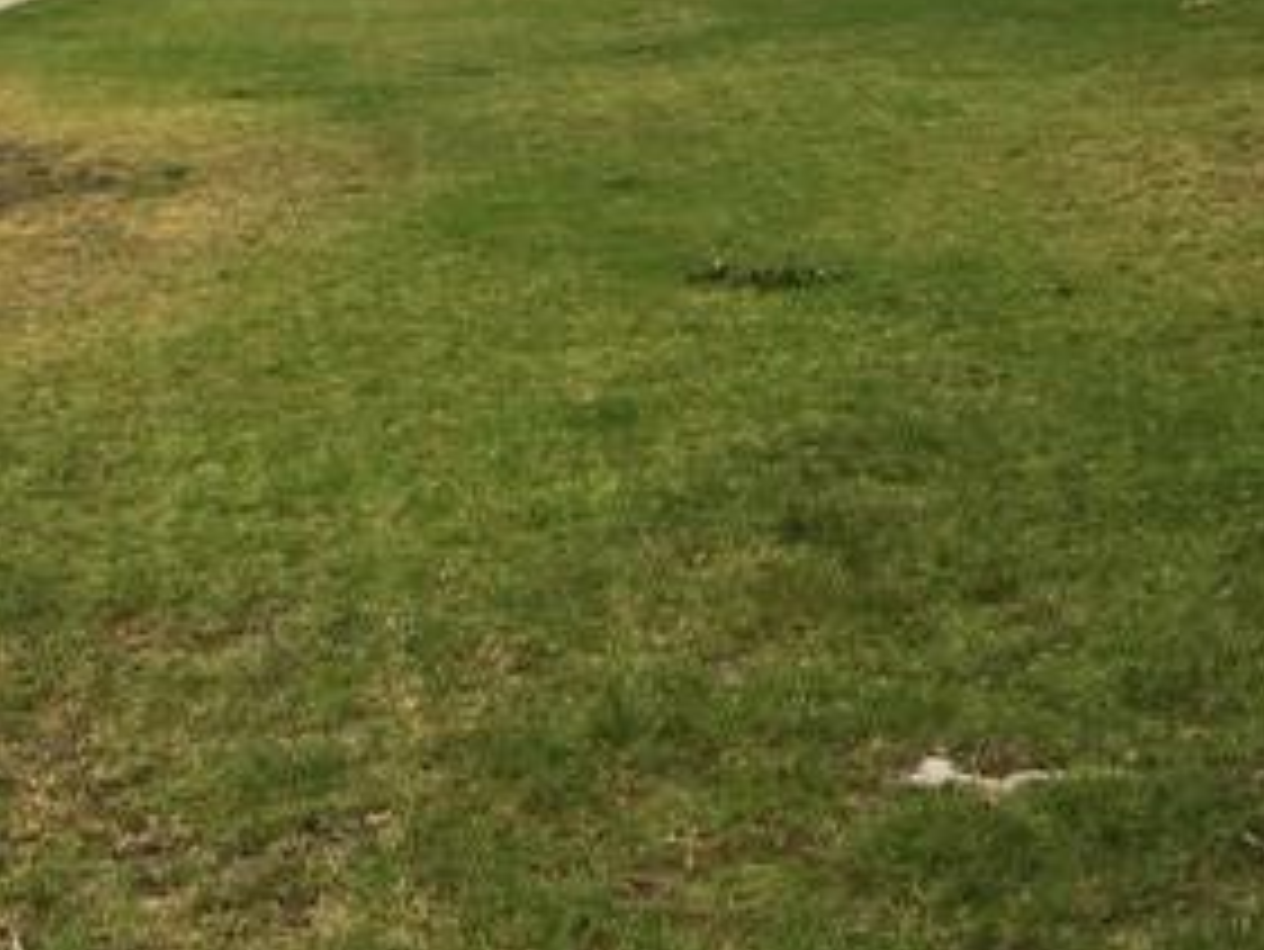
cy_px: -54
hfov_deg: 29.3
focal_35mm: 66
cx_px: 495
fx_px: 2411
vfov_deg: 21.3
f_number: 2.2
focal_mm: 4.15
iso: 25
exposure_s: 1/487
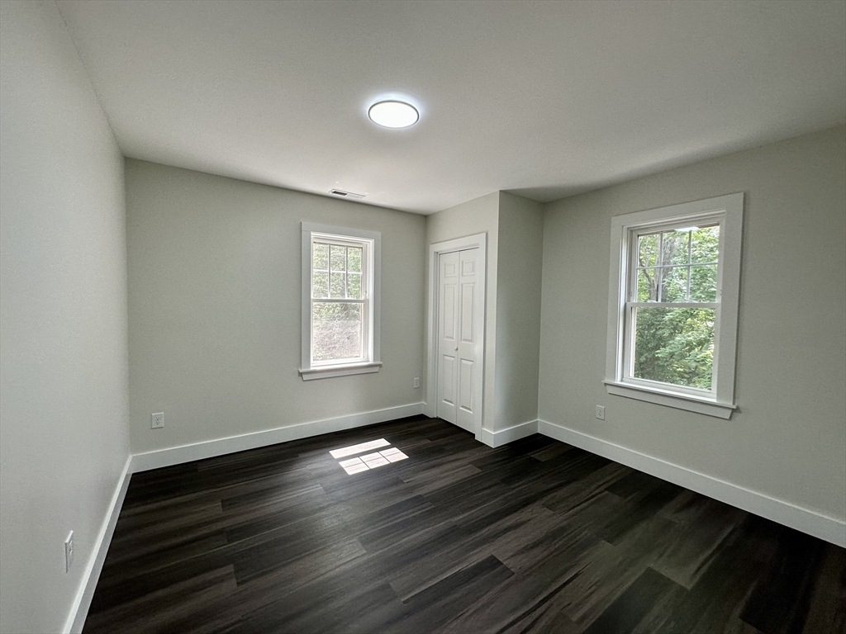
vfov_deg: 85.7
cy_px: 317
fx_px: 342
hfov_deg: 102.1
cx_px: 423
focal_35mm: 14
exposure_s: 1/120
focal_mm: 2.22
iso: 100
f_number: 2.2
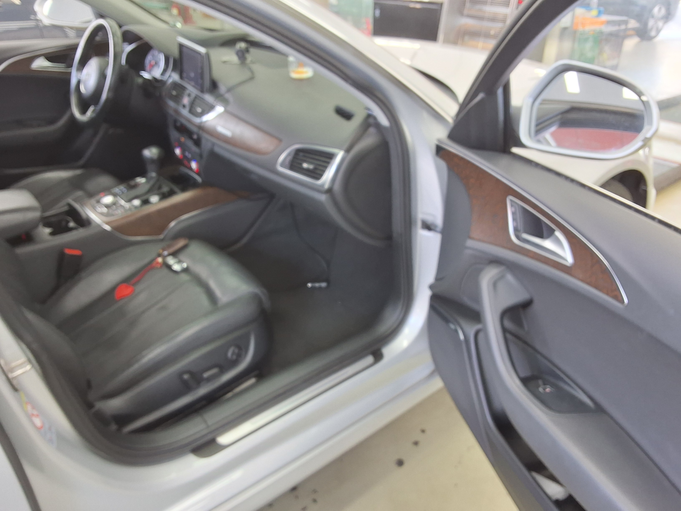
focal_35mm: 28
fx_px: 551
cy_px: 256
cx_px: 340
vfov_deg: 49.7
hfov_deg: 63.4
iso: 64
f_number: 1.9
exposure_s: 1/40
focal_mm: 2.91
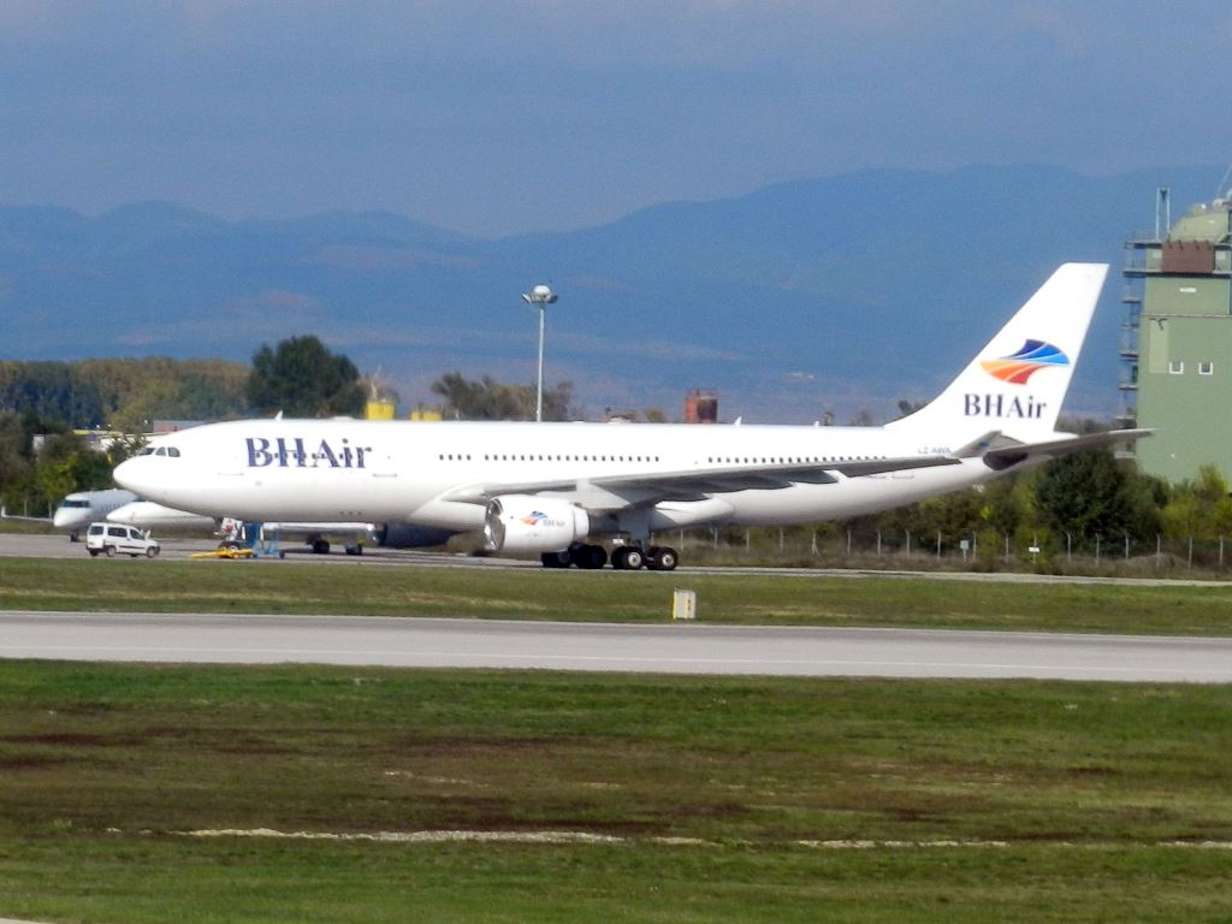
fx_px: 4093
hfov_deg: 17.1
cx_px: 616
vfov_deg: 12.9
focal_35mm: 115
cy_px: 462
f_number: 5
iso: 160
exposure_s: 1/640
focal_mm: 20.5
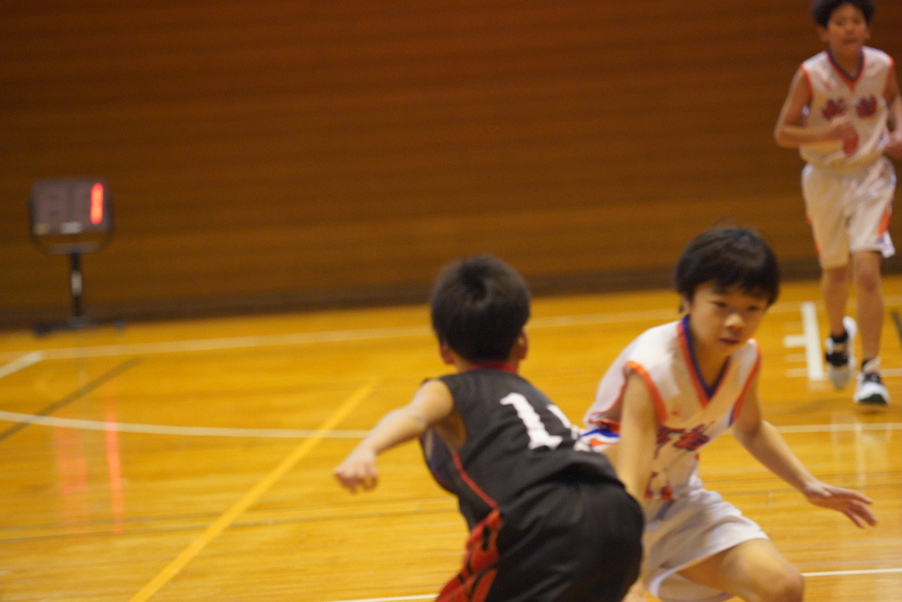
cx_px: 451
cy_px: 301
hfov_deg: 10.3
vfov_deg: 6.9
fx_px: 5011
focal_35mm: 200
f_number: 4
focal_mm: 200
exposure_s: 1/250
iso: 8000
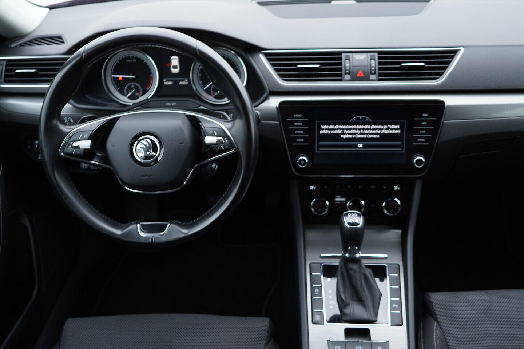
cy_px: 174
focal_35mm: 36
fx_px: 524
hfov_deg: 53.1
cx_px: 262
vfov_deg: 36.9
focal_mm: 24
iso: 250
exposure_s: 1/40
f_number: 2.8
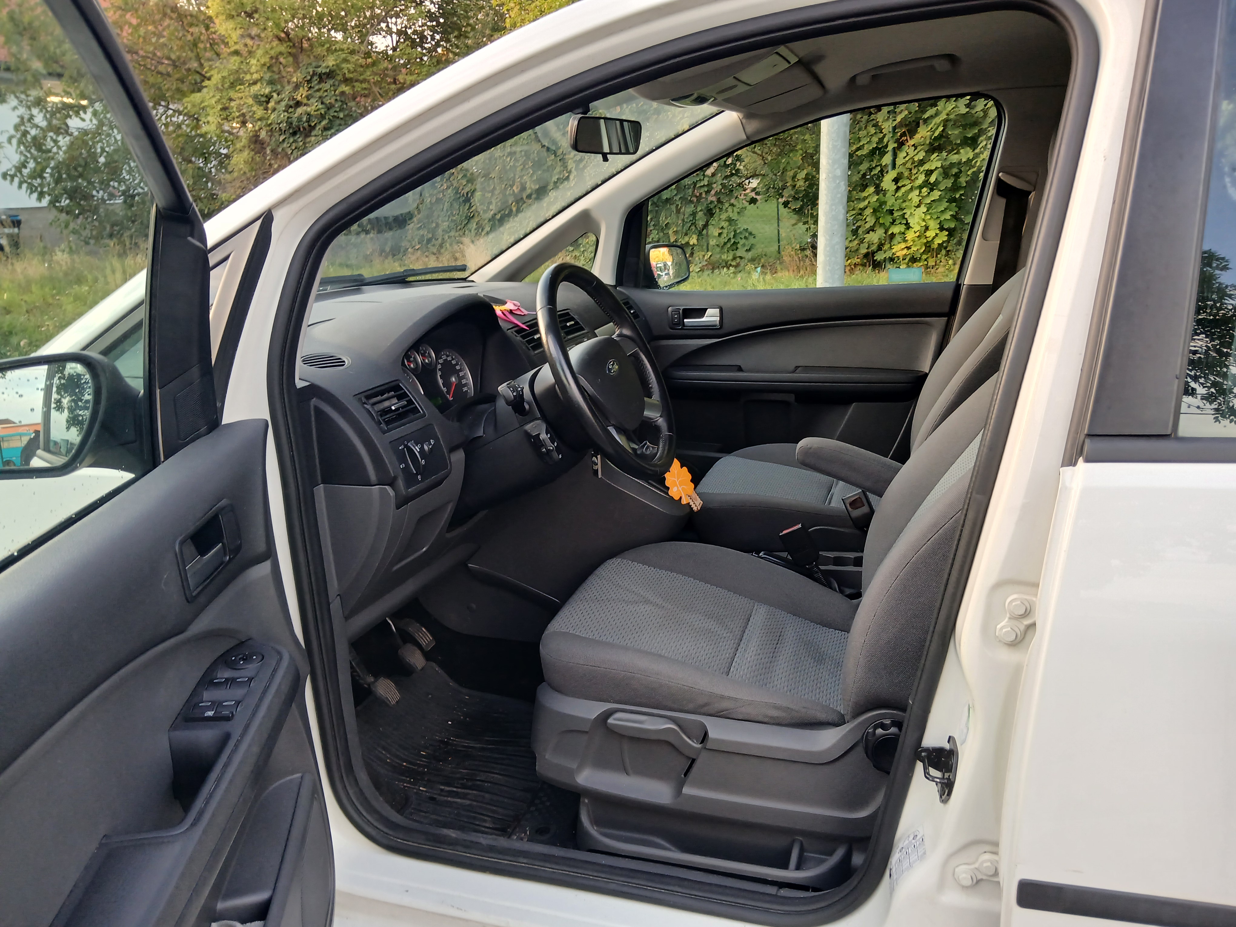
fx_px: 928
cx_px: 618
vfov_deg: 53.1
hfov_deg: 67.3
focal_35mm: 26
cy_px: 464
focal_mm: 3.98
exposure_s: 1/50
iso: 80
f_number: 1.8
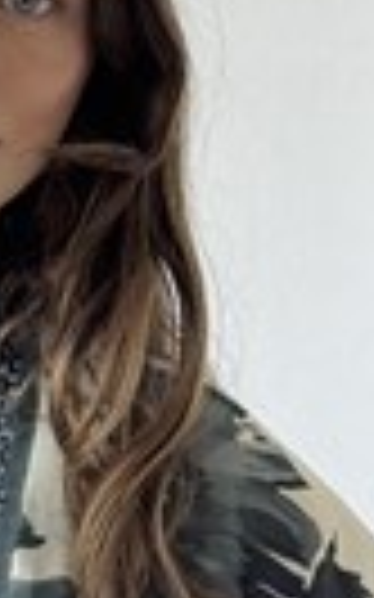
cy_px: 663
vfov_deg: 10.2
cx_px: -54
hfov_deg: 6.4
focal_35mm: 204
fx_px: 3331
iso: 64
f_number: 1.78
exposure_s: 1/230
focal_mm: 6.76
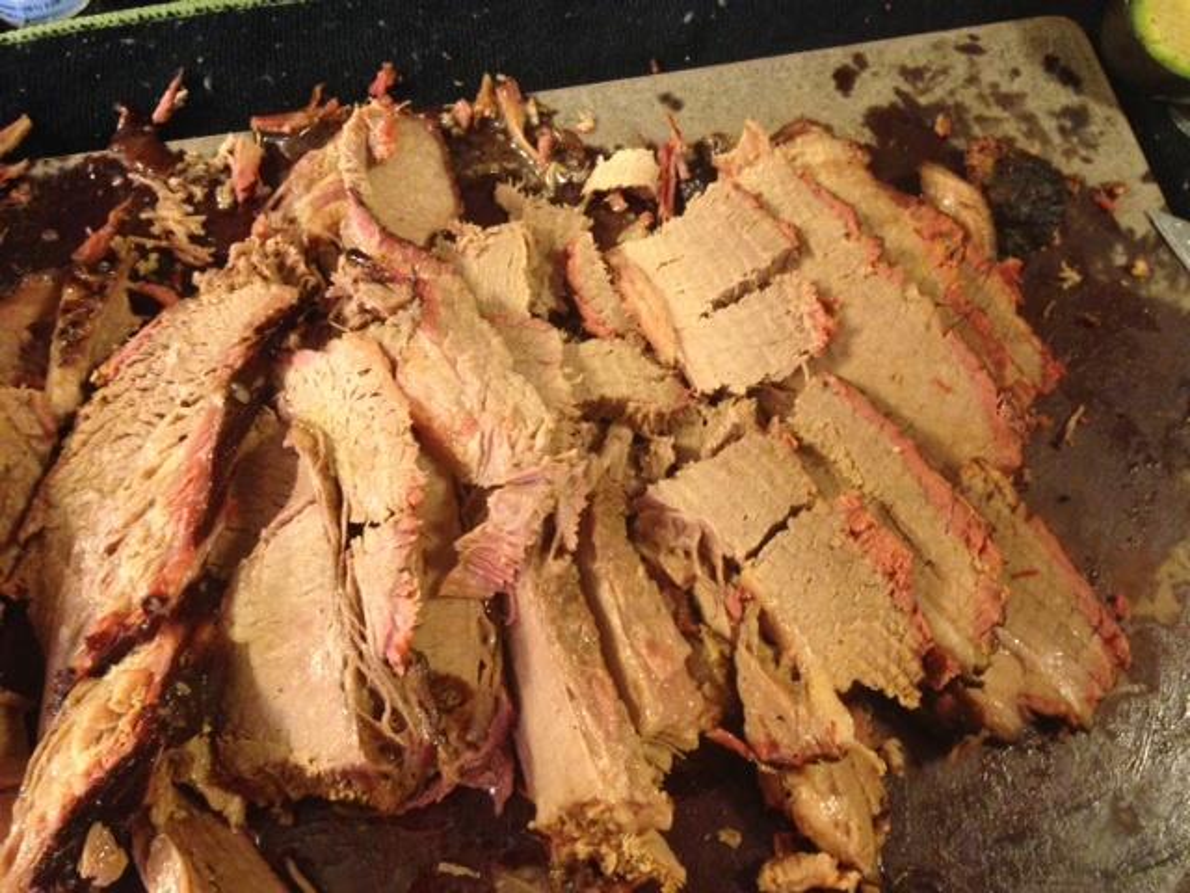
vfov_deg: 42.9
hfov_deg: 55.4
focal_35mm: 33
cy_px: 446
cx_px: 595
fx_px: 1134
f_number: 2.4
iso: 320
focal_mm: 4.12
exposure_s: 1/15
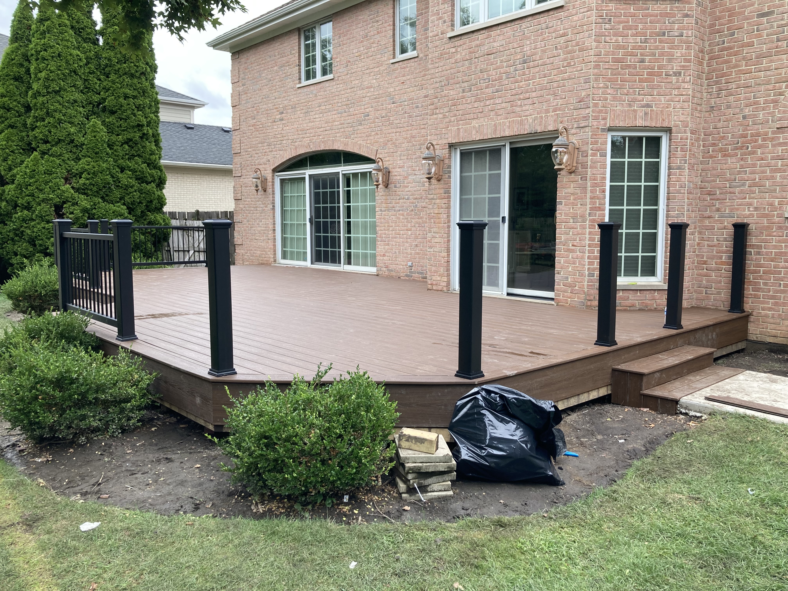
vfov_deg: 49.7
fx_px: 637
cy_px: 296
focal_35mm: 28
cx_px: 394
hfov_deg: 63.4
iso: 32
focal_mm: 3.99
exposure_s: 1/121
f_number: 1.8
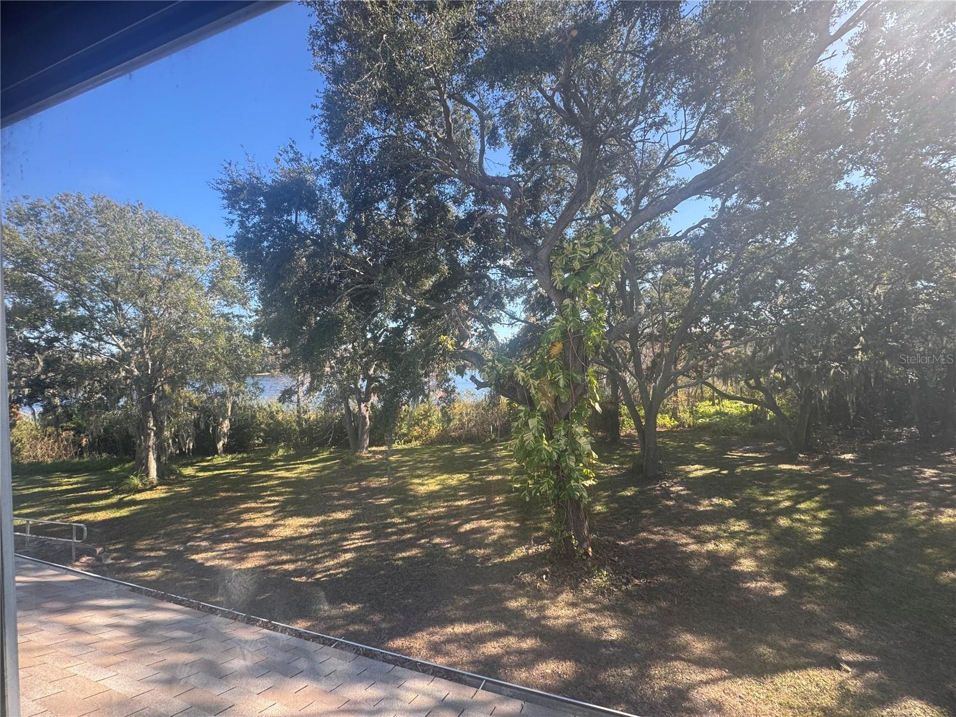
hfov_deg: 102.1
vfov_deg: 85.7
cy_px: 358
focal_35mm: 14
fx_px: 387
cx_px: 478
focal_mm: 2.22
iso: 40
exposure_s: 1/273
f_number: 2.2
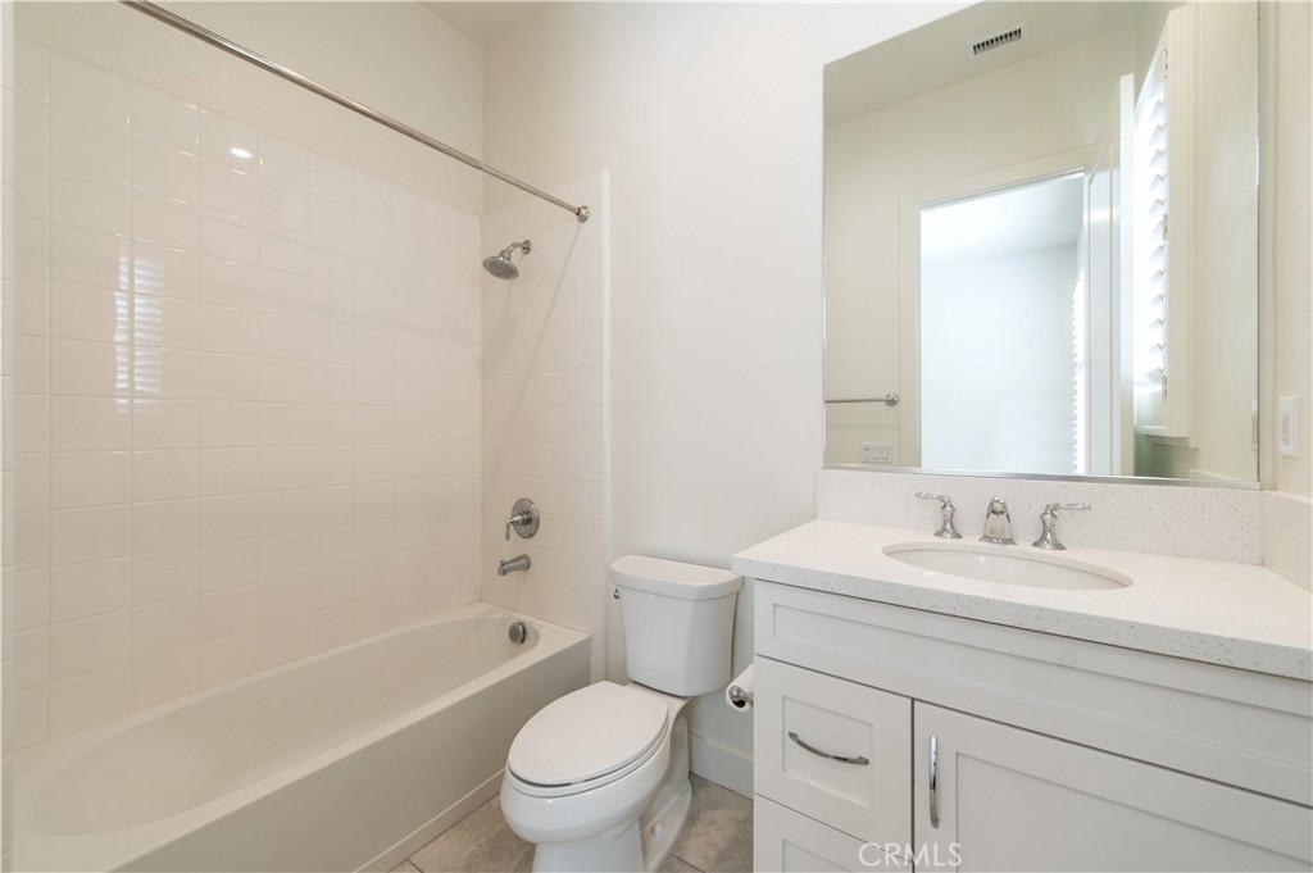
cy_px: 436
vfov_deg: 81.1
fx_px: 510
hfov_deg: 104.3
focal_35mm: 14
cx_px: 656
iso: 400
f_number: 4
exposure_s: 1/250
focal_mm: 14
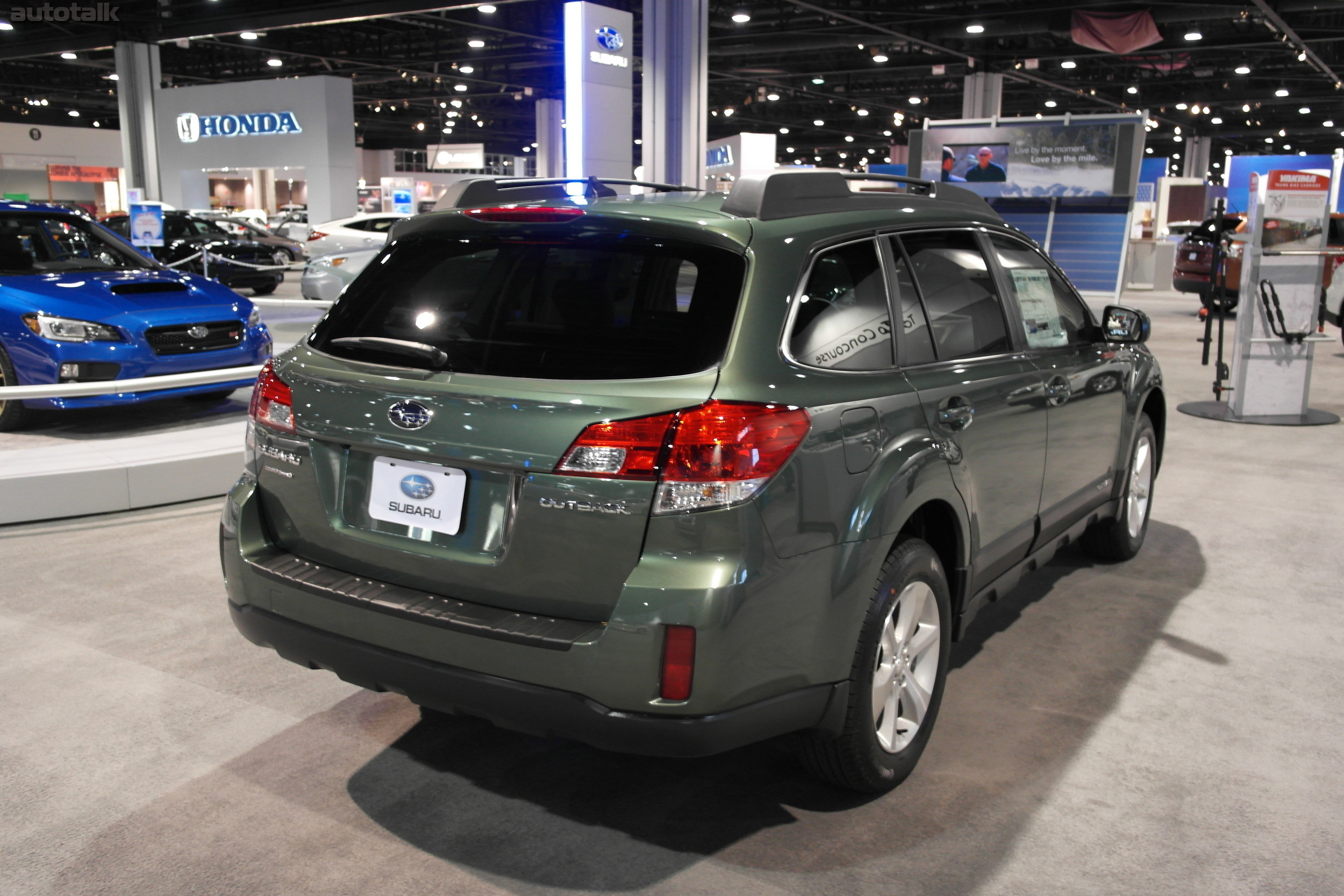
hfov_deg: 61.9
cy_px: 448
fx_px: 1120
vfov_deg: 43.6
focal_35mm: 30
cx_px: 672
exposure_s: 1/20
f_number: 3.5
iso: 800
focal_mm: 20
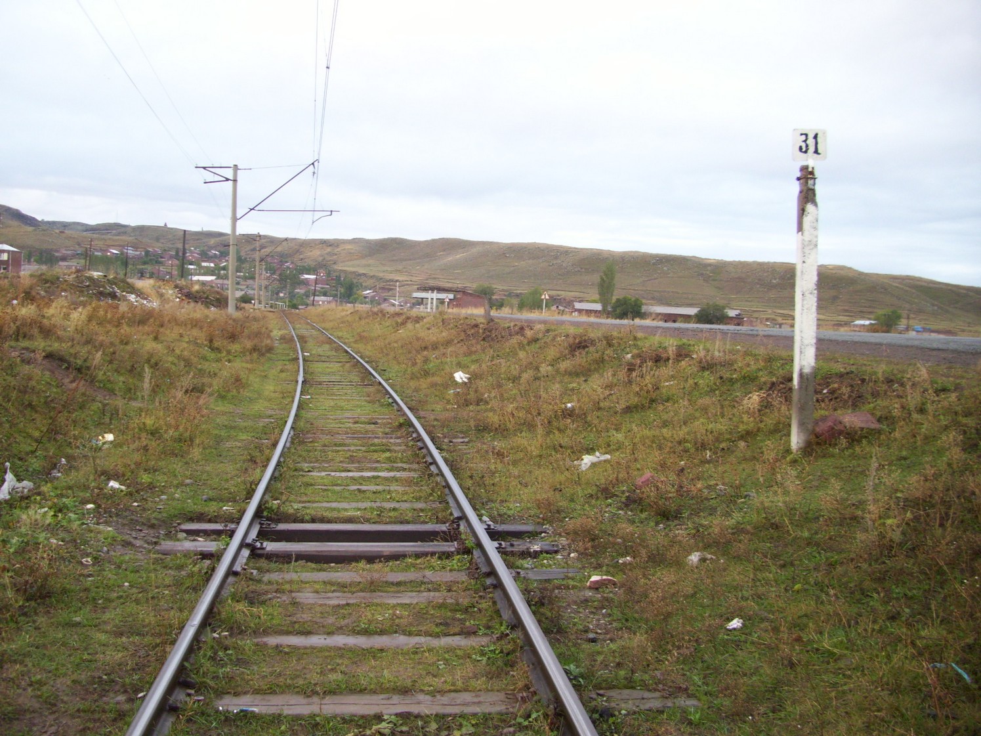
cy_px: 368
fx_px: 963
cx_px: 490
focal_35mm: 34
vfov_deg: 41.8
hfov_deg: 54.0
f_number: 2.9
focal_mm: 5.7
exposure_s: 1/40
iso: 125
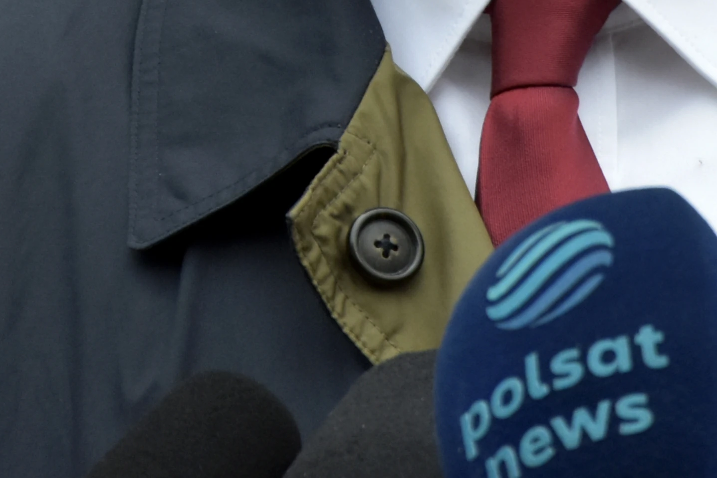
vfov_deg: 2.1
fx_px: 13066
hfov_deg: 3.1
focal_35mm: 656
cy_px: -347
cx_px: 311
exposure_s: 1/500
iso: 800
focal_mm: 105
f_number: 5.6
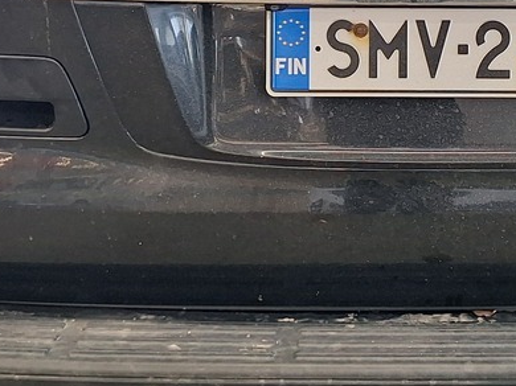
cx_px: 404
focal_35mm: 85
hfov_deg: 22.8
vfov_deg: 16.8
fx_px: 1266
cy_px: -34
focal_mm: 5.54
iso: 64
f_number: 1.8
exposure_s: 1/100
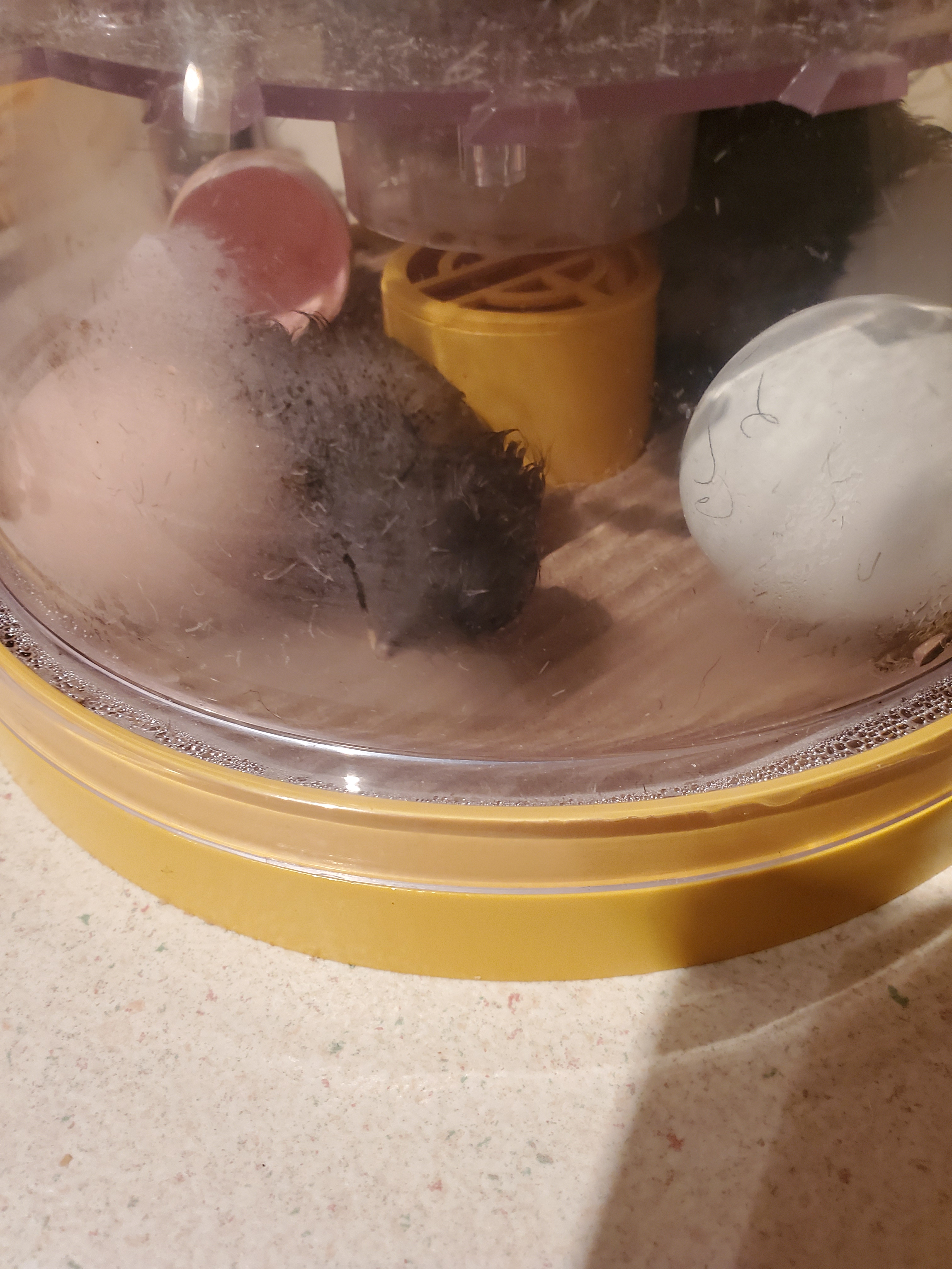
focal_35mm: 26
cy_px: 634
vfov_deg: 67.3
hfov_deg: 53.1
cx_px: 476
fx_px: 953
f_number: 2.4
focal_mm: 4.3
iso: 320
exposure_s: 1/40
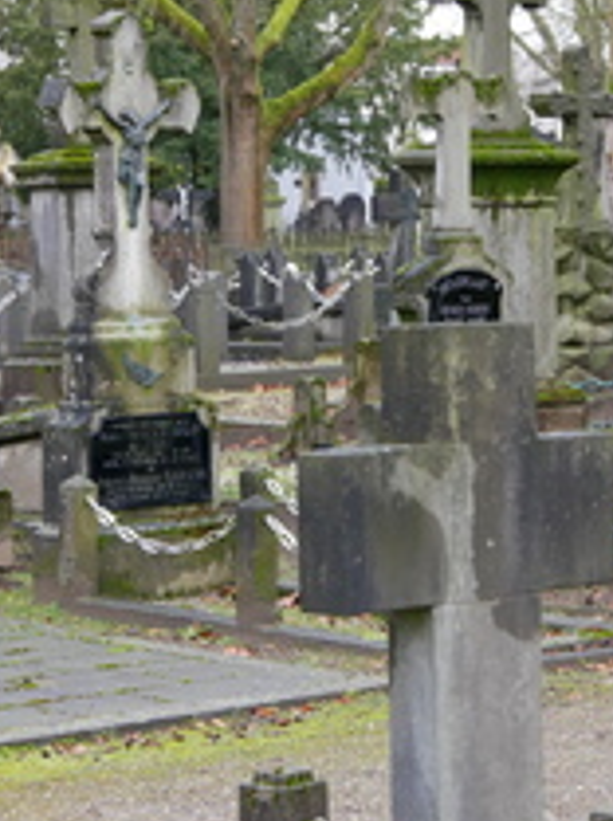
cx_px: 310
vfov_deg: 13.2
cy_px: 363
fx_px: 3553
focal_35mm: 150
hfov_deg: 9.9
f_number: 4.5
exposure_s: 1/80
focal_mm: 34
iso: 640
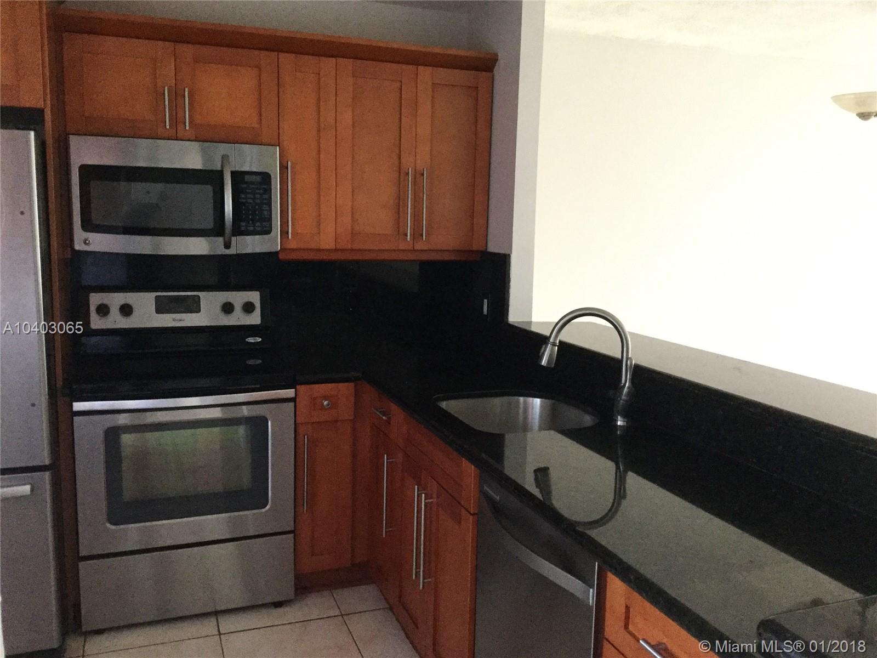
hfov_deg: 58.4
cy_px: 329
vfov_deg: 45.4
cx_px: 438
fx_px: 785
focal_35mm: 31
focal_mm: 3.3
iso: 200
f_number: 2.4
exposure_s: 1/17
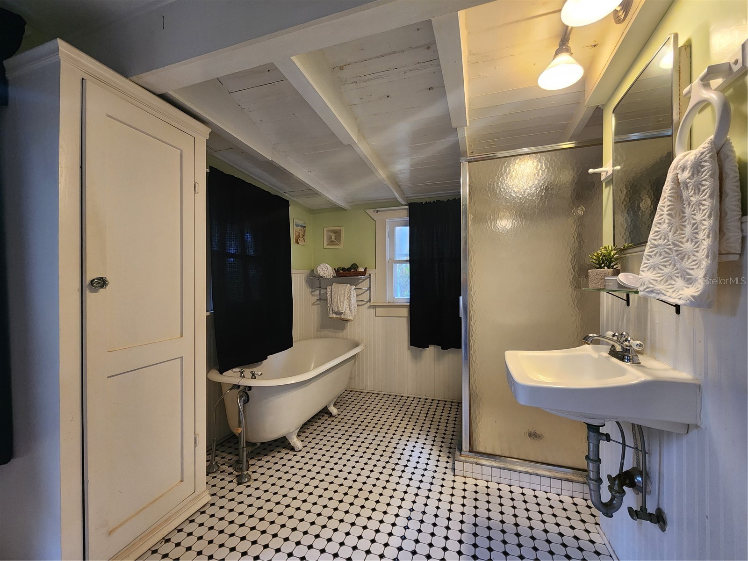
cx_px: 374
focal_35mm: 13
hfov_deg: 106.2
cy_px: 280
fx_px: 281
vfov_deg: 89.9
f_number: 2.2
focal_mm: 2.2
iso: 250
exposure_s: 1/60
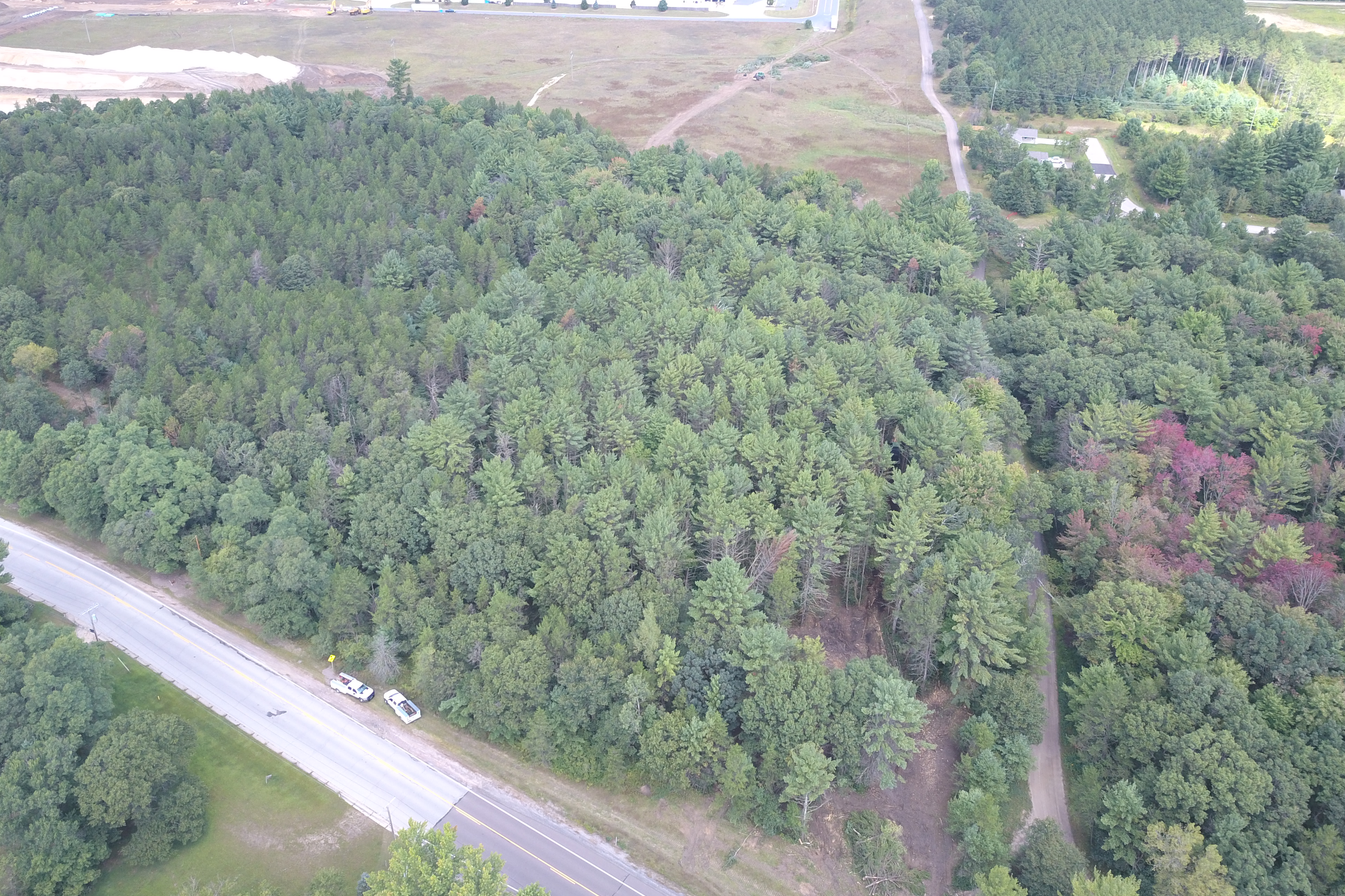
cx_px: 655
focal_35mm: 28
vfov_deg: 46.4
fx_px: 1046
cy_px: 414
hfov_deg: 65.5
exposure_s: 1/176
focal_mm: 4.73
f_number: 2.2
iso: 100
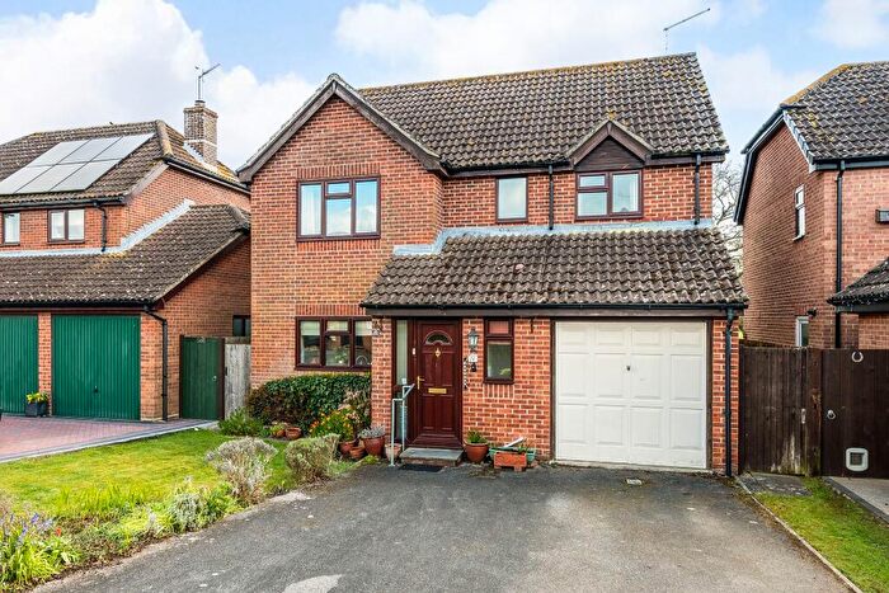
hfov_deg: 98.5
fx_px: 383
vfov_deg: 75.5
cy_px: 296
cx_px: 444
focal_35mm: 16
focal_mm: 15.5
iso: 250
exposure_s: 1/60
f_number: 9
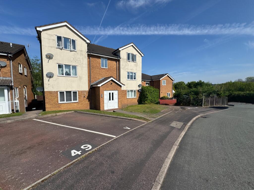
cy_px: 95
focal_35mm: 14
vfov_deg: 85.7
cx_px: 127
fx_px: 103
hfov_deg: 102.1
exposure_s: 1/3390
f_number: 2.2
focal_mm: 2.22
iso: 50
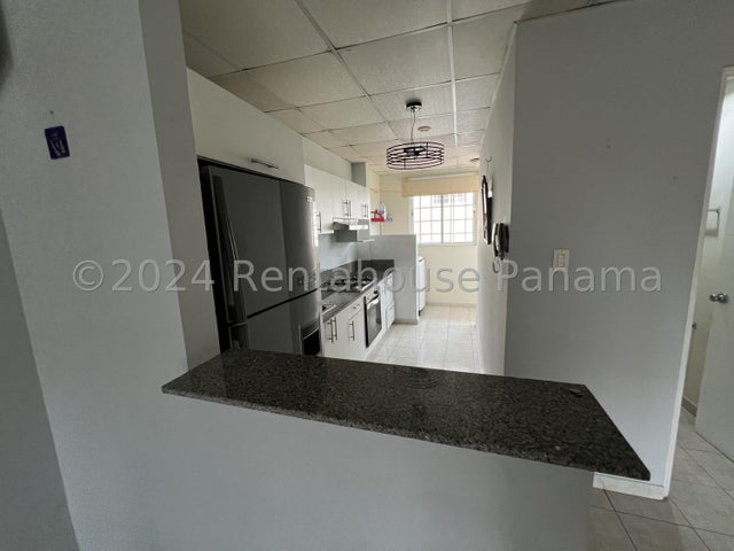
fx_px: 276
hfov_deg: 106.2
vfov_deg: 89.9
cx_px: 367
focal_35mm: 13
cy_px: 276
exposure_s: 1/99
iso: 200
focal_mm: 1.57
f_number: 1.8
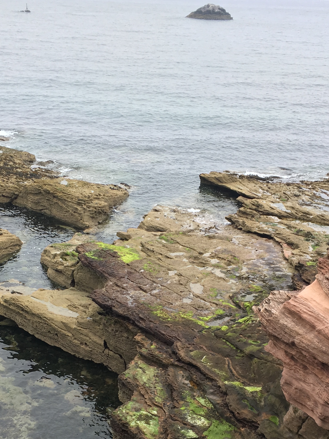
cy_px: 351
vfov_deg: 34.5
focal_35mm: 54
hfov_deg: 27.0
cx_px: 138
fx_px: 684
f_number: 2.2
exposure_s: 1/207
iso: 25
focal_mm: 4.15
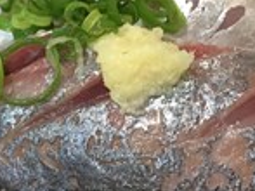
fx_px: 581
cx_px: 134
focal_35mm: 79
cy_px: 92
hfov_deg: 24.7
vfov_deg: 18.6
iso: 80
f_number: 2.2
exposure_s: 1/10
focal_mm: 4.15
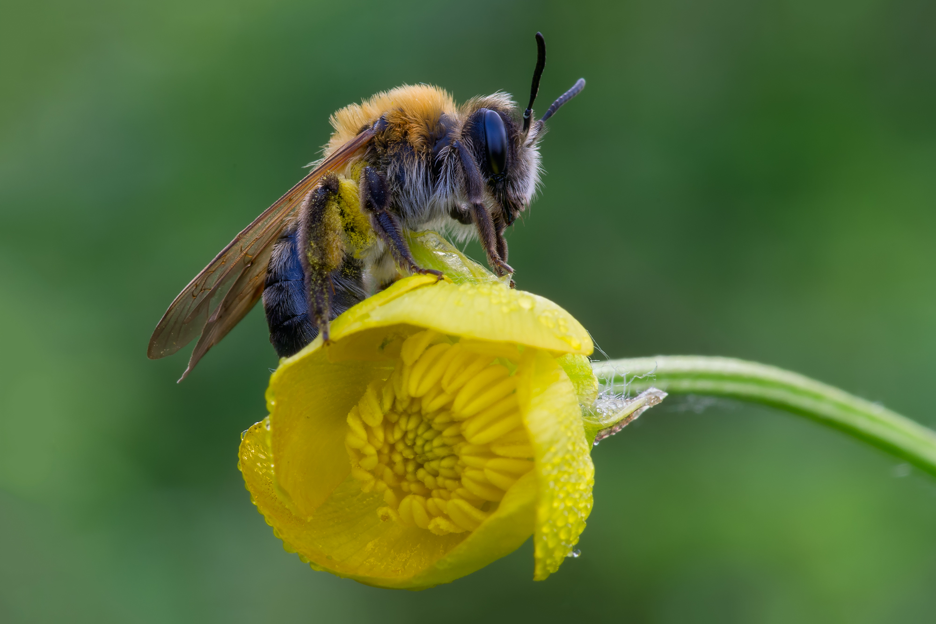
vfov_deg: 9.2
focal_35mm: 150
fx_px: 3900
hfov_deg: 13.7
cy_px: 312
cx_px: 468
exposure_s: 1/3.33
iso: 100
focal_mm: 100
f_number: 16
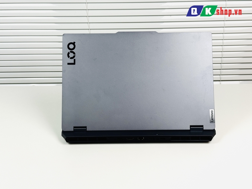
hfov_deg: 39.7
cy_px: 94
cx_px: 126
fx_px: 349
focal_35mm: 48
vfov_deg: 30.3
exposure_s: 1/220
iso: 50
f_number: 1.78
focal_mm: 6.76
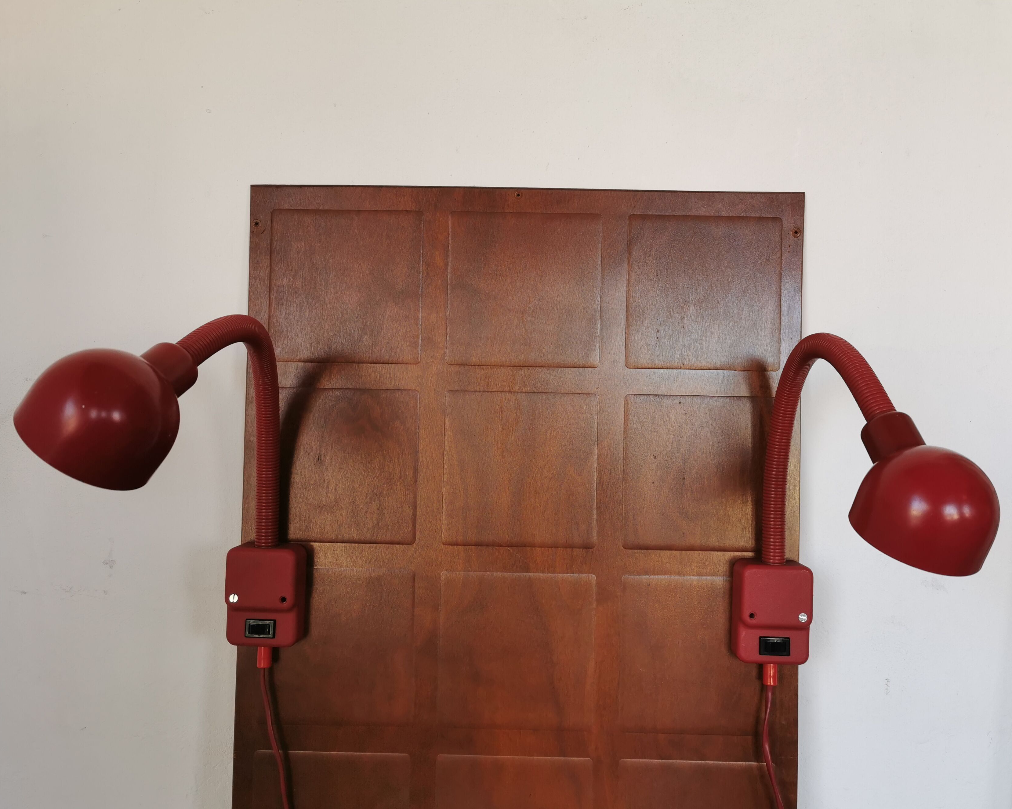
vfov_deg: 50.0
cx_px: 530
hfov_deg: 60.4
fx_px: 869
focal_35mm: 29
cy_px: 412
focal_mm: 5.56
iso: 64
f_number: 1.6
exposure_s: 1/100
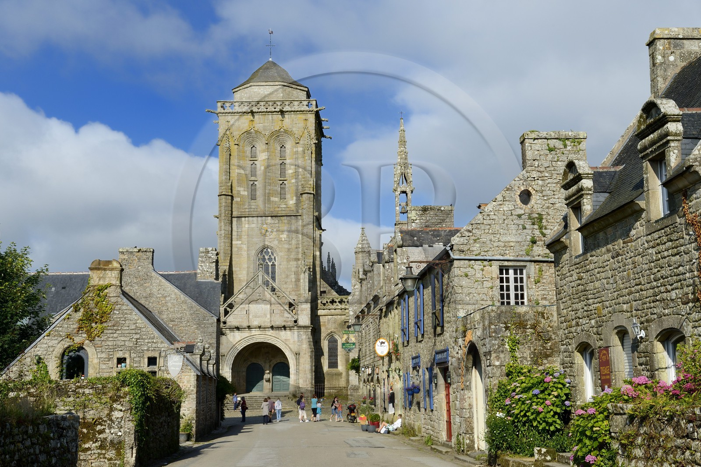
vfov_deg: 28.1
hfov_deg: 41.1
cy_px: 234
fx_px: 934
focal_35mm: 48
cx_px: 350
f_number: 14
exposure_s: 1/200
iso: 200
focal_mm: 48
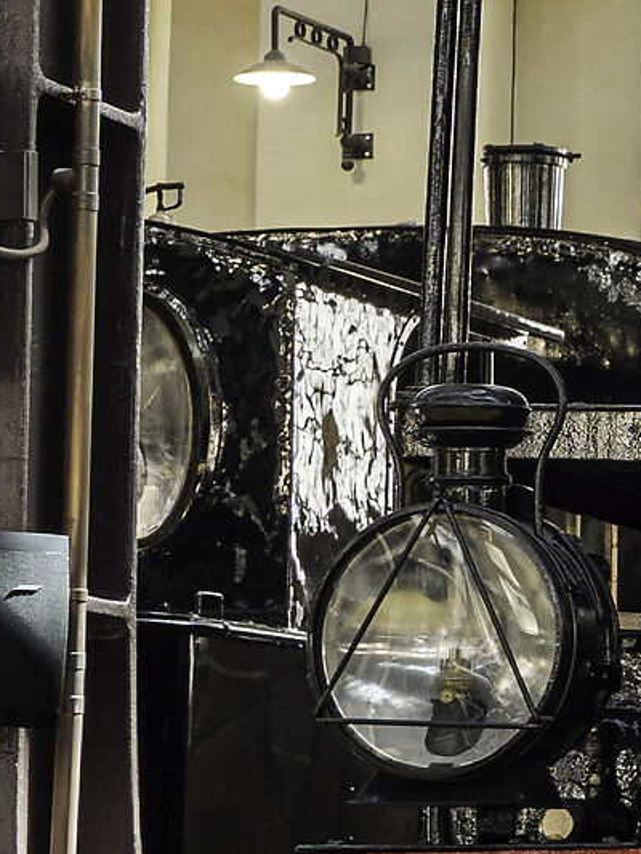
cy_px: 229
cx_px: 1322
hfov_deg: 6.4
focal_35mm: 225
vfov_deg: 8.8
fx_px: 5553
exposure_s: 1/20
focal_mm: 25
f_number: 4.5
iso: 200
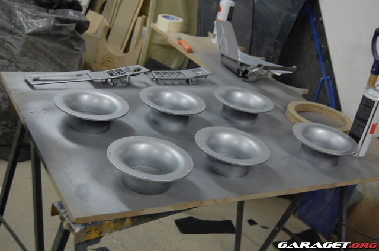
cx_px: 190
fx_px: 504
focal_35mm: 48
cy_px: 126
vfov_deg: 28.0
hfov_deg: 41.2
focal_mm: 32
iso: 800
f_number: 4.5
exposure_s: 1/15
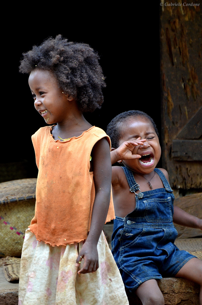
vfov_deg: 4.6
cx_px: 101
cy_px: 152
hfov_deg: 3.0
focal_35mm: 450
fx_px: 3805
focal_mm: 300
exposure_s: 1/125
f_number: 5.6
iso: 900
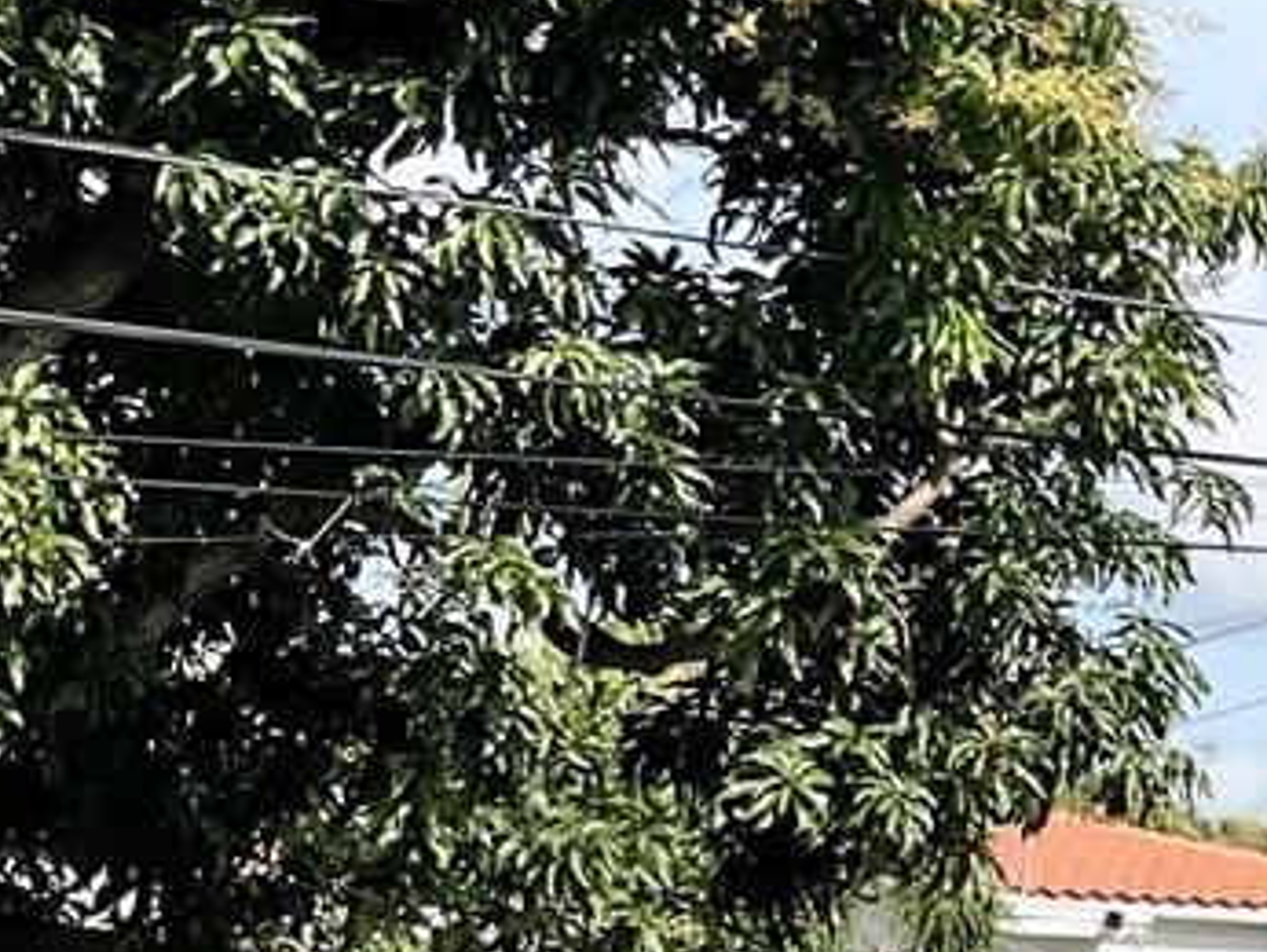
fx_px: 4908
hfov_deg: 13.0
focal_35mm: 134
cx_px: 2428
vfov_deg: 10.8
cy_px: 1267
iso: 20
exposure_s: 1/2959
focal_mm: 3
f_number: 1.8
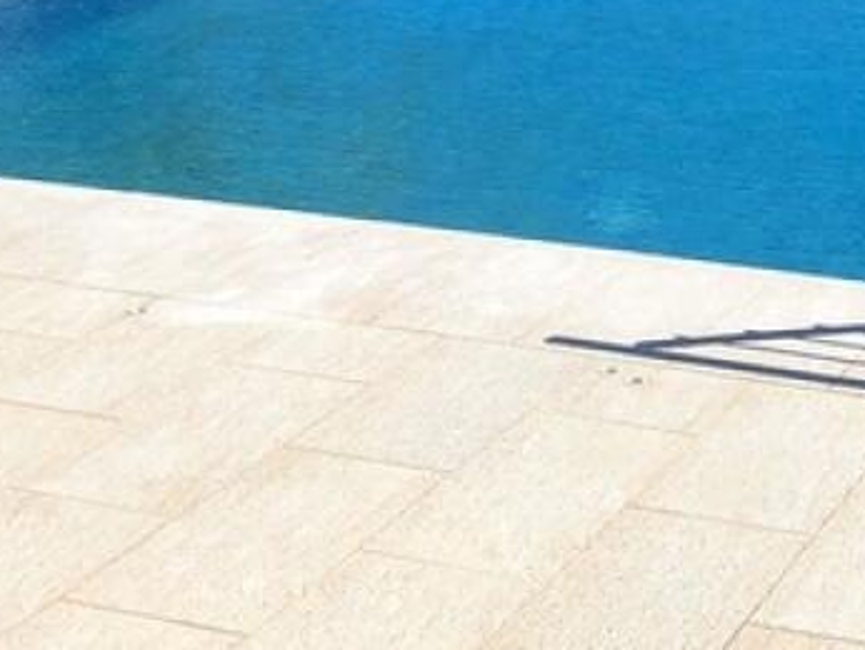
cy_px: -65
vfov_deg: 14.9
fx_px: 2426
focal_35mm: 97
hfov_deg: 19.9
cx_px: 742
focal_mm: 3.99
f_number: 1.8
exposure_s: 1/3436
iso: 20
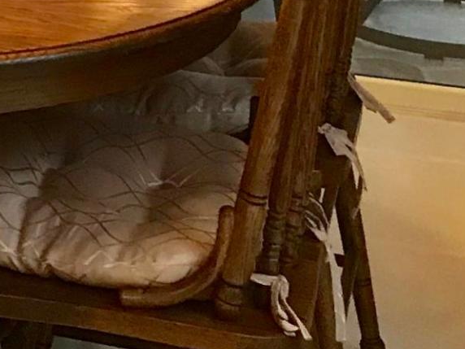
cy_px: -496
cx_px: -306
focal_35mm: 141
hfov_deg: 13.0
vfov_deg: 9.4
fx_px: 1894
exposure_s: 1/20
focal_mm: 3.99
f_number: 1.8
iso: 40
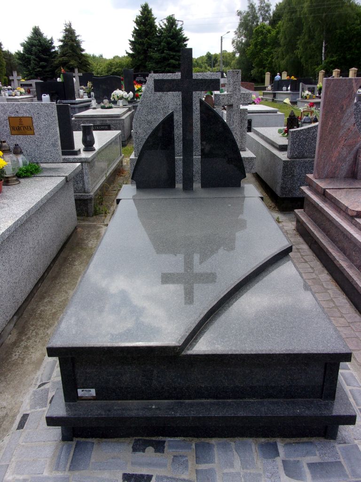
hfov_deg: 49.7
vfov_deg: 63.4
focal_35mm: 28
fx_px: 389
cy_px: 241
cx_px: 180
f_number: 10.8
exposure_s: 1/70
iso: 80
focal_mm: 5.1
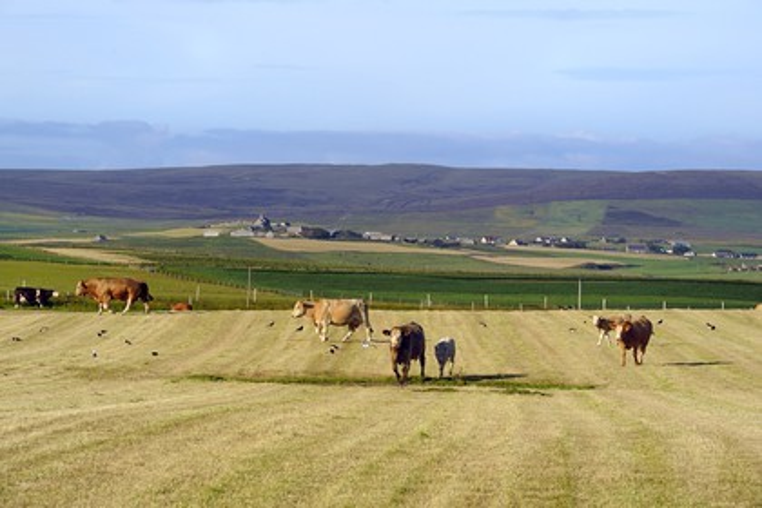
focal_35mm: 200
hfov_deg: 10.3
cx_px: 381
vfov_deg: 6.9
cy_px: 254
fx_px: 4233
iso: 400
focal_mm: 200
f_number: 13
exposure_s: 1/320
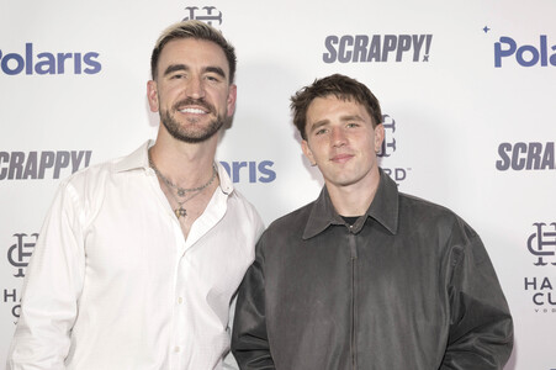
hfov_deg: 41.9
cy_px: 185
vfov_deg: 28.6
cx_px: 278
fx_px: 725
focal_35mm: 47
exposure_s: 1/200
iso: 800
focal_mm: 47
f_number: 5
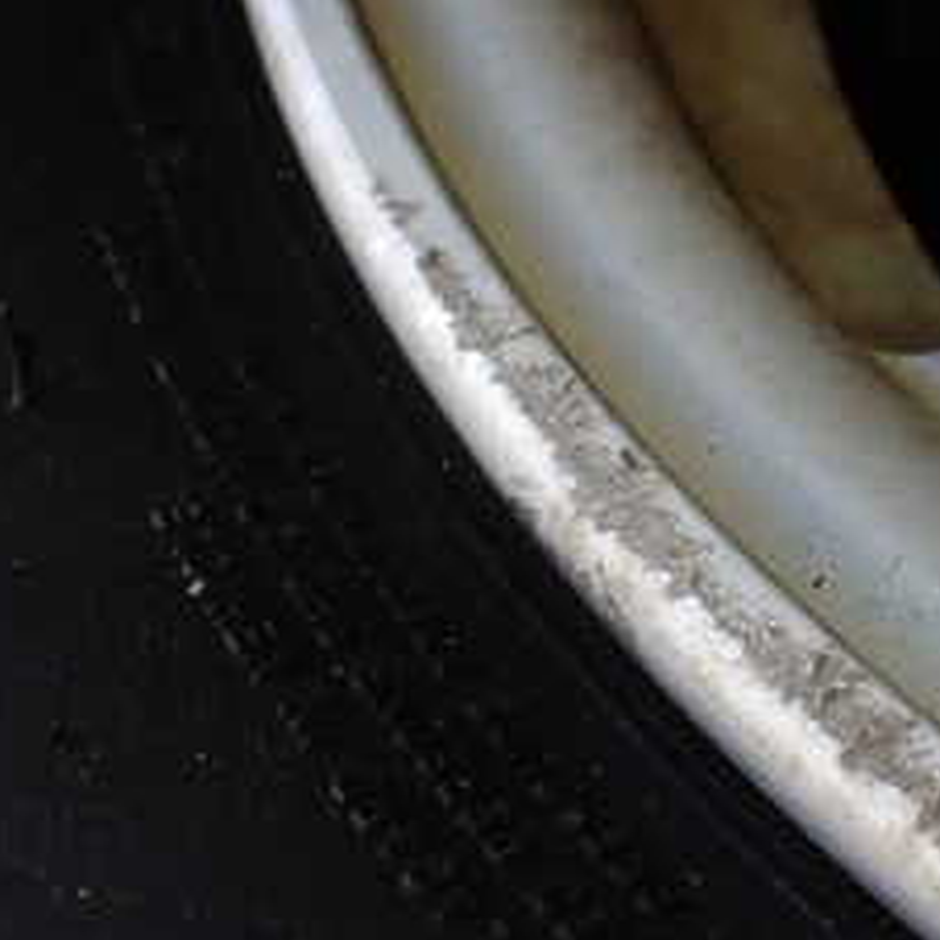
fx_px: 2151
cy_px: 427
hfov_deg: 24.3
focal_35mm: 70
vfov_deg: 24.6
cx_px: 725
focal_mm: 5.4
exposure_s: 1/125
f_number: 2.3
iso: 125
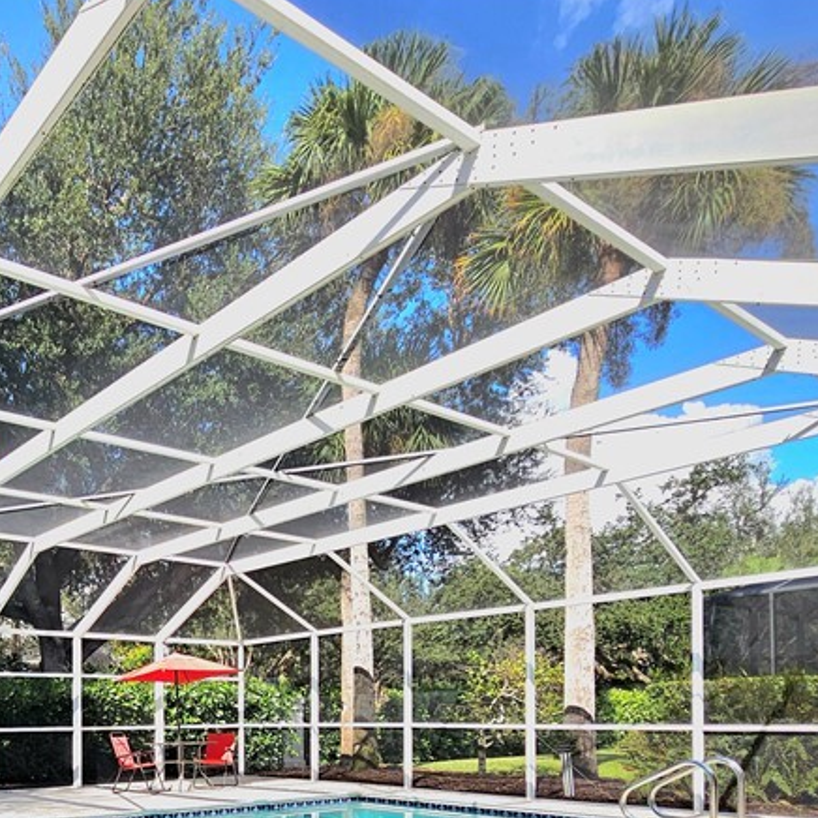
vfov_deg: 53.3
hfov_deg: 53.9
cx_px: 133
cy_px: 704
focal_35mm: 27
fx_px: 722
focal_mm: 2.2
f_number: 2.2
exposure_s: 1/2000
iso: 50
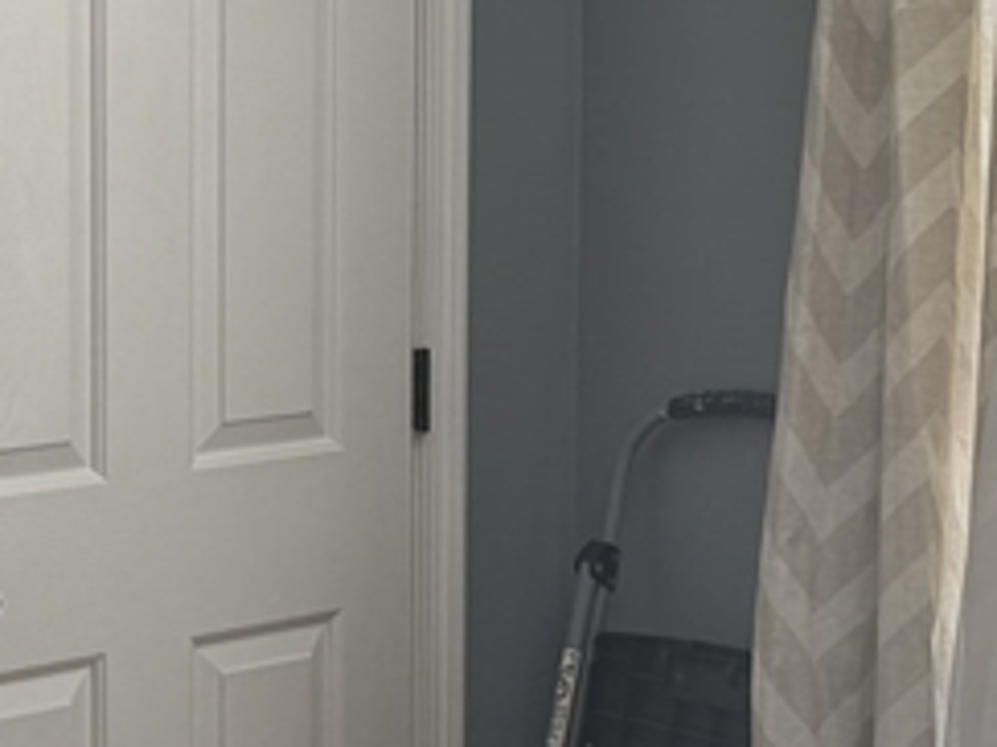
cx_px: 316
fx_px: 2908
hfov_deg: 19.4
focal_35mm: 101
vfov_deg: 14.6
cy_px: 320
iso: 64
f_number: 1.78
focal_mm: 6.76
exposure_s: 1/254
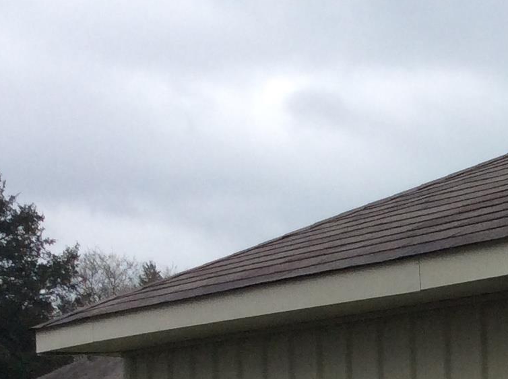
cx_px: 763
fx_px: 1612
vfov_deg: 12.8
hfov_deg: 16.3
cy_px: 561
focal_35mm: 110
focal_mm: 3.3
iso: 32
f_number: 2.4
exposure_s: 1/615
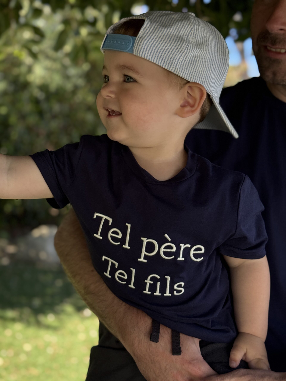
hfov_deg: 30.3
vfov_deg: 39.7
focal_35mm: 48
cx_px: 143
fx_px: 529
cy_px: 190
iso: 64
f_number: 1.78
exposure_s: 1/320
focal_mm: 6.76
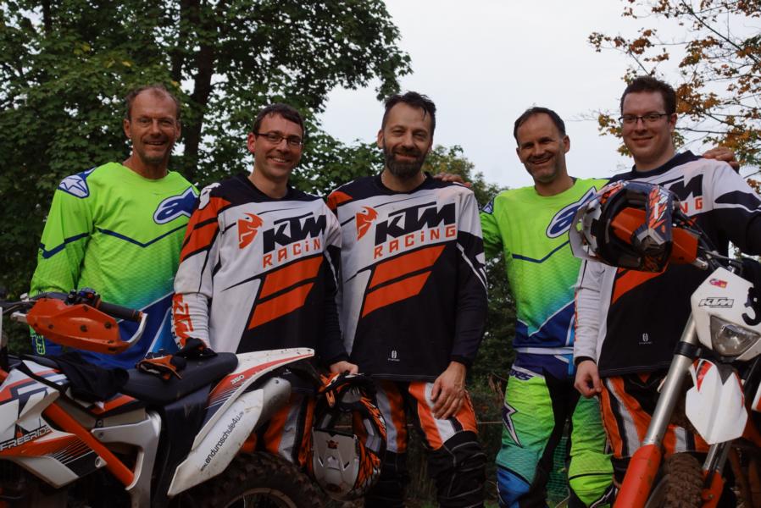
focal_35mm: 82
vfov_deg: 16.6
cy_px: 254
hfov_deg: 24.6
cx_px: 380
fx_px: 1745
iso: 400
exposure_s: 1/125
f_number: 8
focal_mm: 55
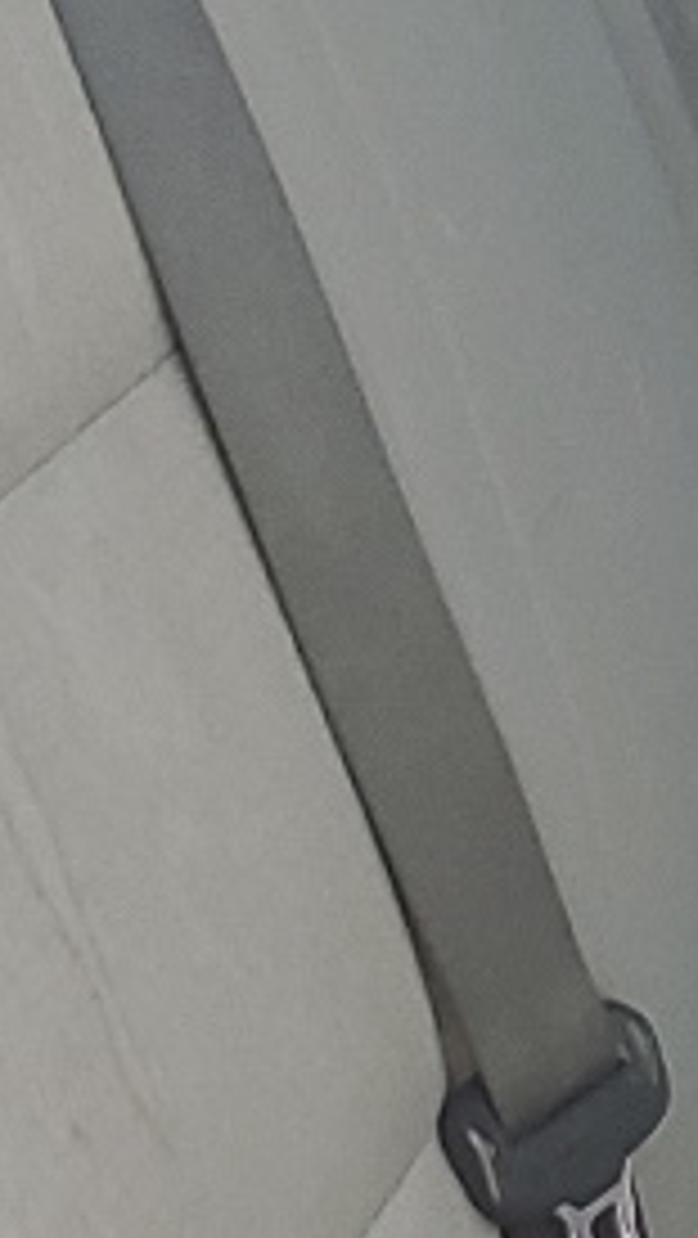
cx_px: 1585
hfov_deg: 7.0
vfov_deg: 13.0
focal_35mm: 165
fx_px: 5421
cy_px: 675
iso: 61
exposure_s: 1/120
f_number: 1.5
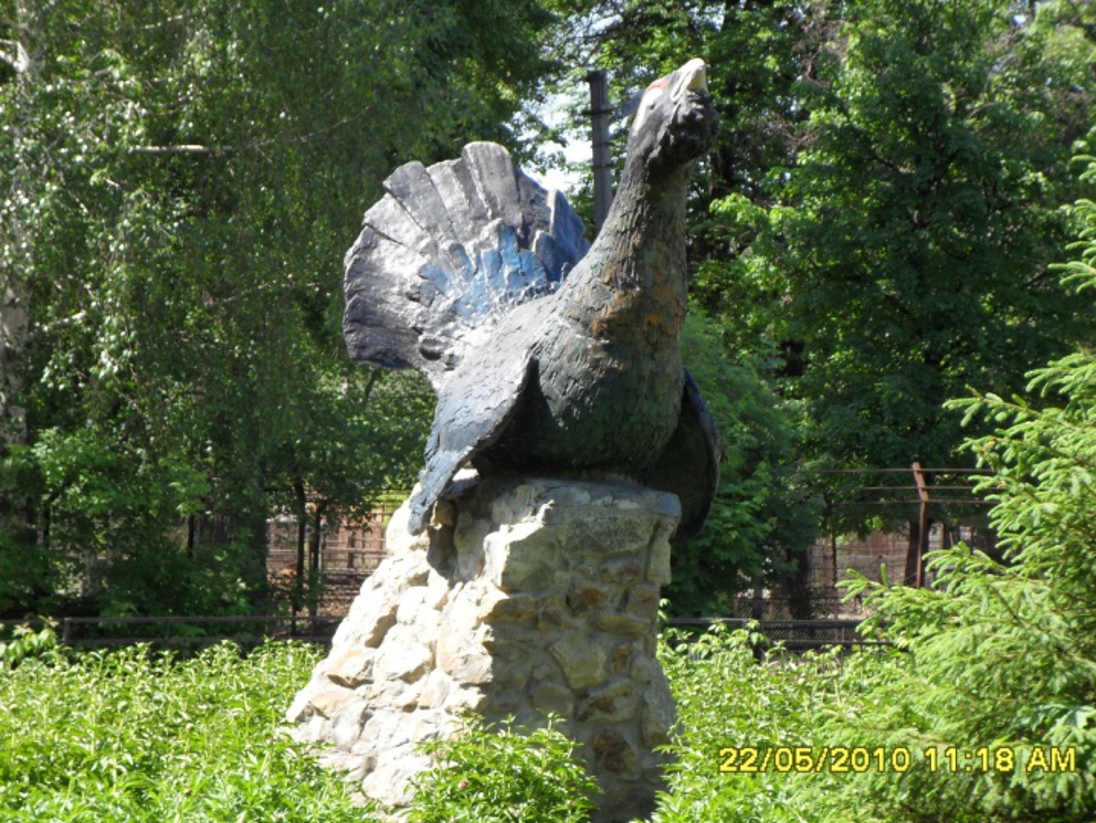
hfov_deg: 12.9
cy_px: 396
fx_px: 4846
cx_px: 526
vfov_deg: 9.7
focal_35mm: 153
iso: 80
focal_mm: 25
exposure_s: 1/125
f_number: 5.8
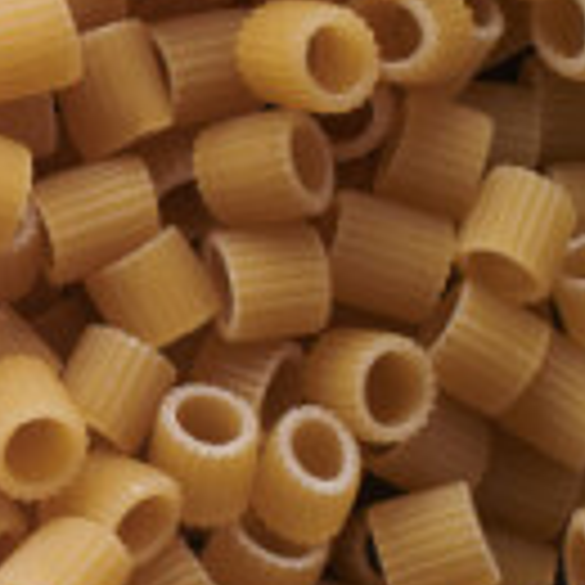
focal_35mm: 262
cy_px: 162
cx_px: -1210
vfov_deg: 6.7
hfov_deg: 6.1
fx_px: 5009
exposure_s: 1/100
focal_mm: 50
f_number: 8
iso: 160
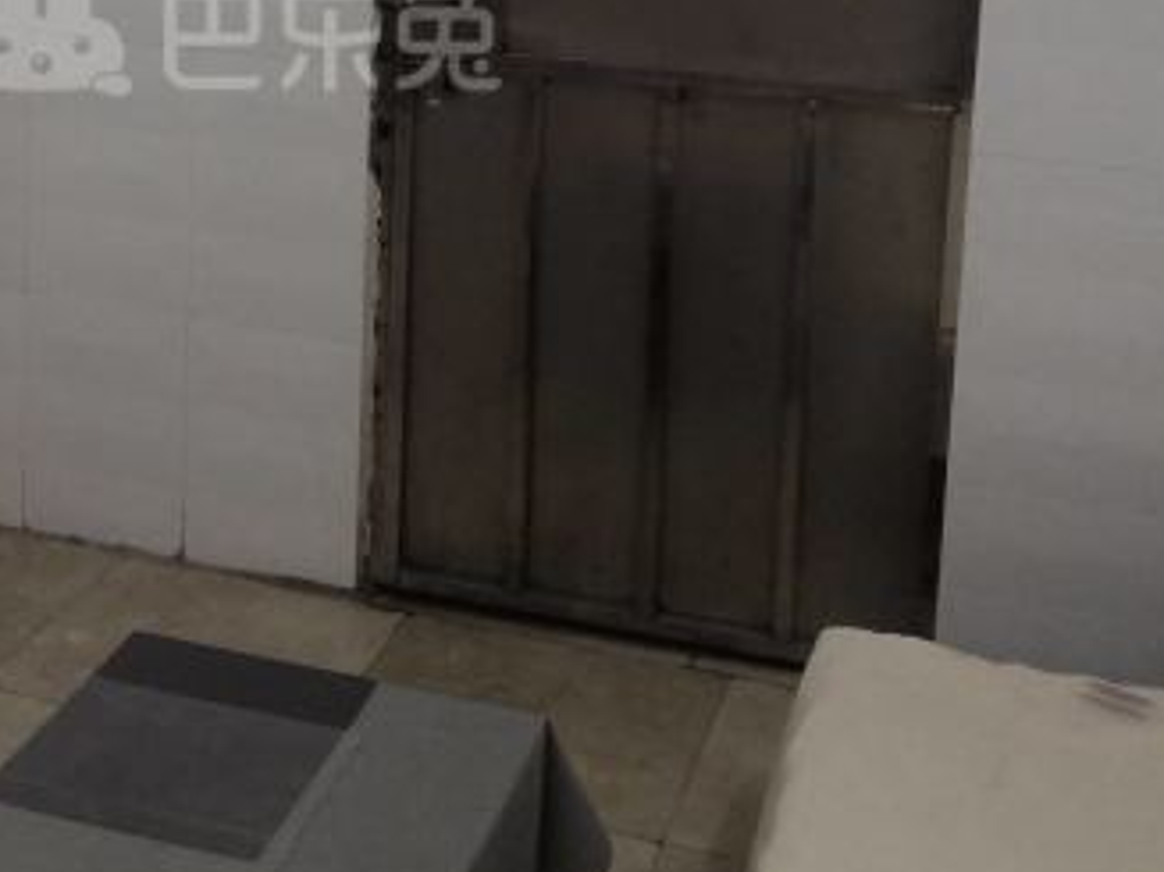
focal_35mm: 66
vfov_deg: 21.5
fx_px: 2219
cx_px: 217
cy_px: 0
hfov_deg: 28.7
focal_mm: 3.81
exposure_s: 1/33.3
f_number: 2.2
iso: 320
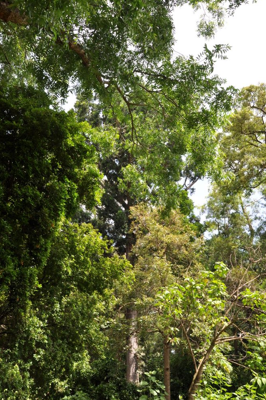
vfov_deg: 58.0
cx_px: 135
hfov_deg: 40.4
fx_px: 361
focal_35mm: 33
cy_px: 200
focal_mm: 21
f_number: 10
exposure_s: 1/100
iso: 200
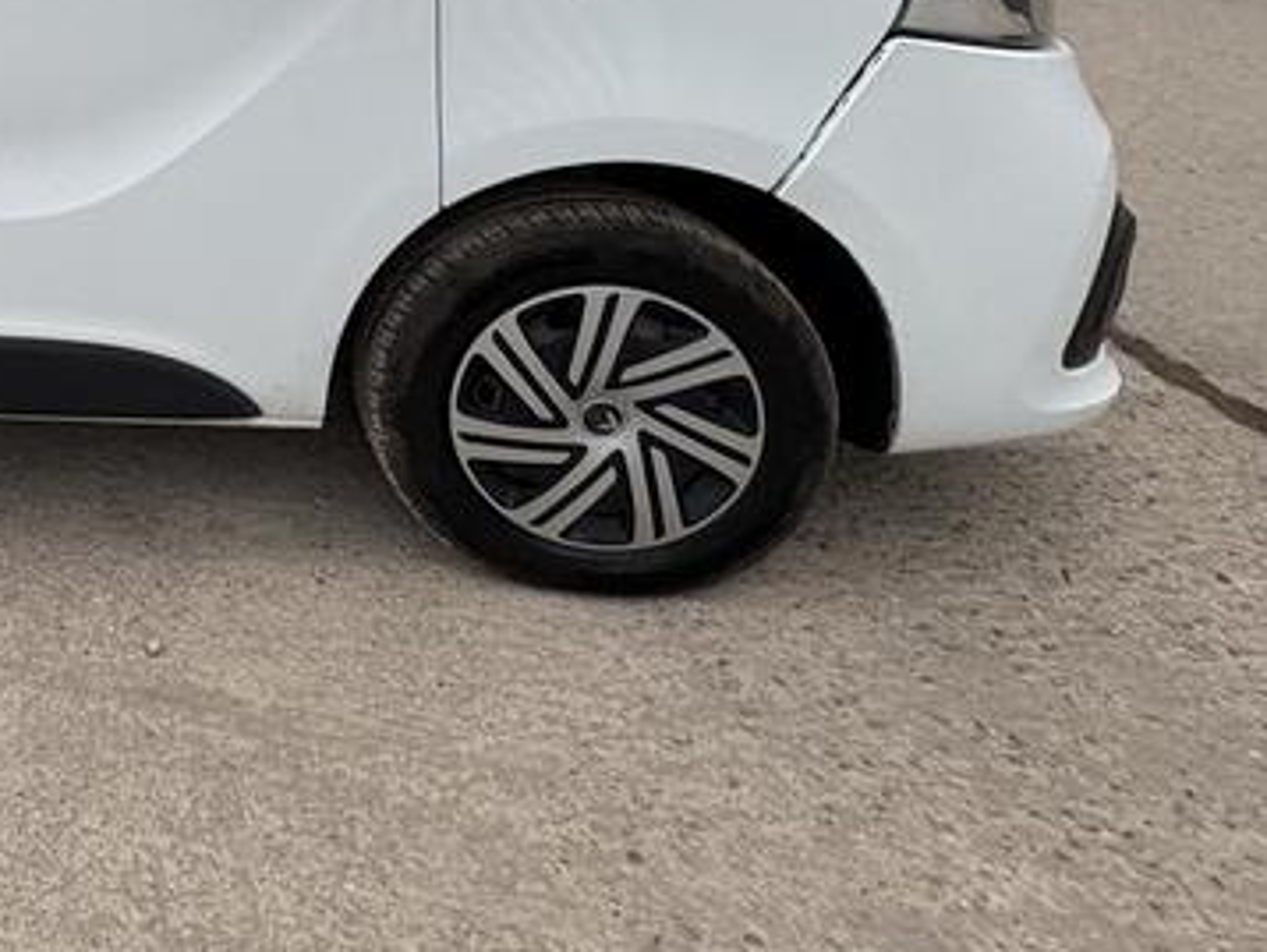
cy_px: -138
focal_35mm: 35
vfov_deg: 34.2
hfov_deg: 40.1
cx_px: -195
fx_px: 1282
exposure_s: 1/435
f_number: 2.2
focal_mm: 2.22
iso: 40
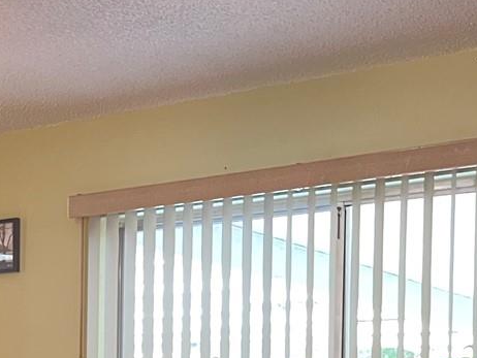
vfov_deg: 15.7
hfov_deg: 19.6
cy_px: 444
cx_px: -189
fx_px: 1241
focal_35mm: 90
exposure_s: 1/30
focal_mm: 5.1
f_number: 1.6
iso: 800
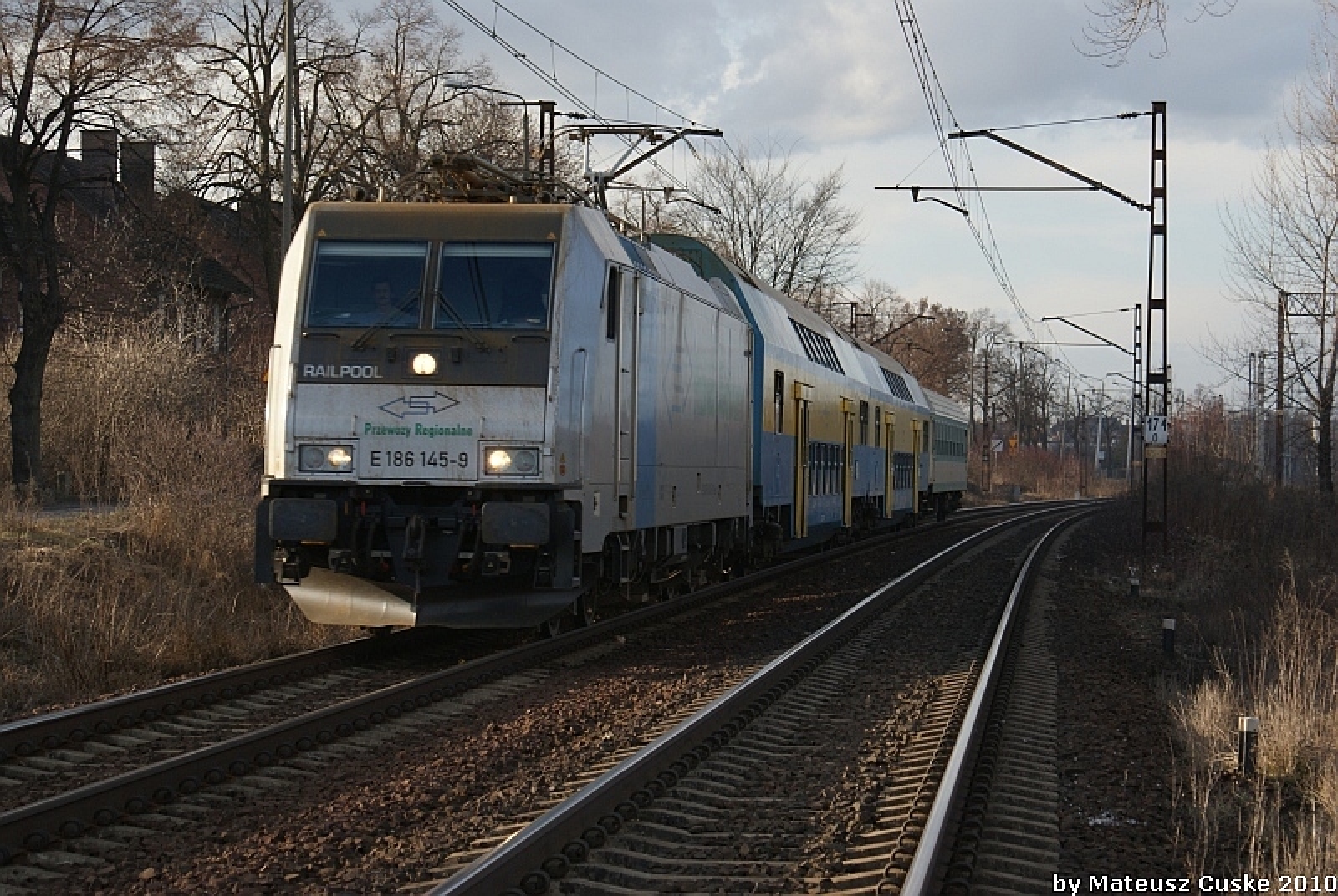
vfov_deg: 13.1
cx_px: 669
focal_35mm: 105
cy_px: 448
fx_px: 3908
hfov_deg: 19.4
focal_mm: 70
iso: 100
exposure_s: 1/160
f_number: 7.1
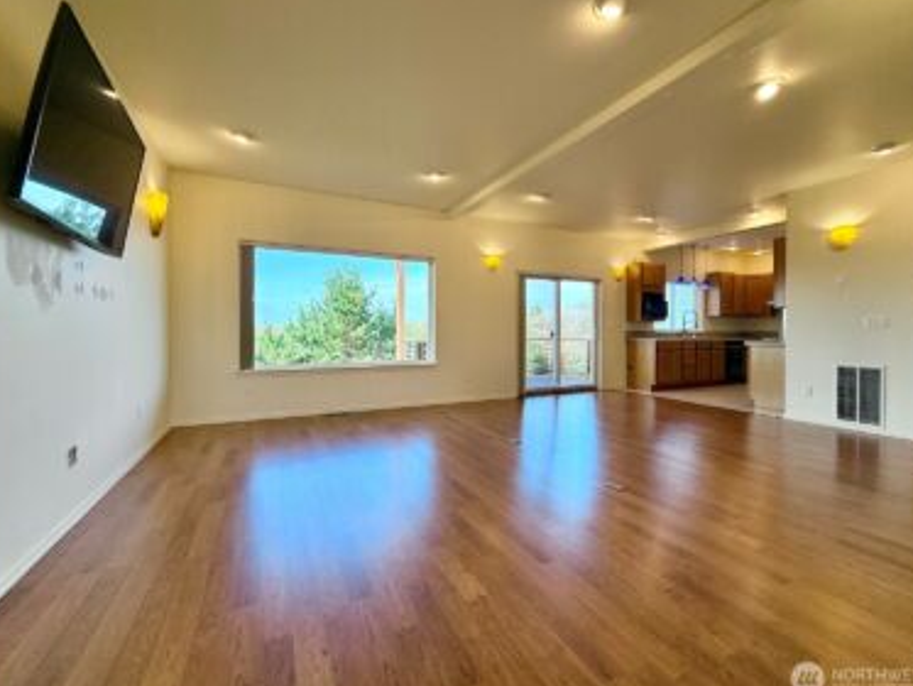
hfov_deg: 98.2
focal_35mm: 15
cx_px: 460
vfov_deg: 81.8
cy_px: 336
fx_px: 396
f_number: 2.2
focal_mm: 2.22
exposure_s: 1/178
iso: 64
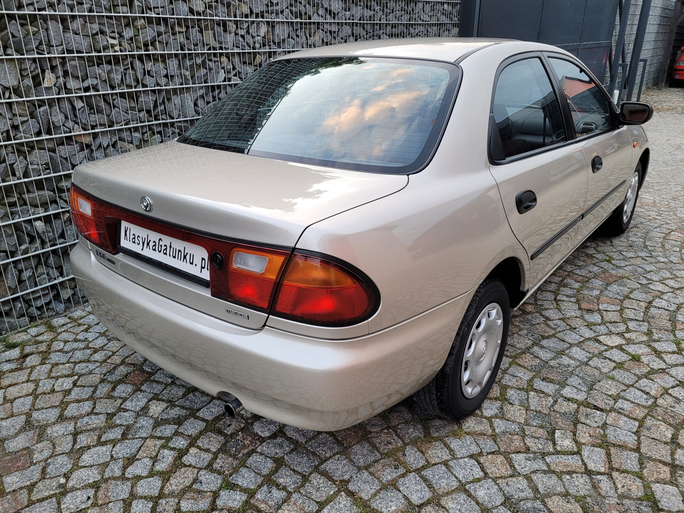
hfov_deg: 67.3
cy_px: 256
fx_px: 514
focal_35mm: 26
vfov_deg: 53.1
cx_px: 342
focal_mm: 5.4
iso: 250
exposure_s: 1/100
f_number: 1.8
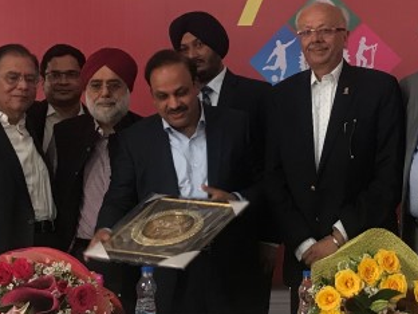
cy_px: 138
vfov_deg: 16.1
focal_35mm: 92
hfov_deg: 21.2
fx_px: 1111
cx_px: 272
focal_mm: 3.99
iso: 40
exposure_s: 1/16
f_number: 1.8
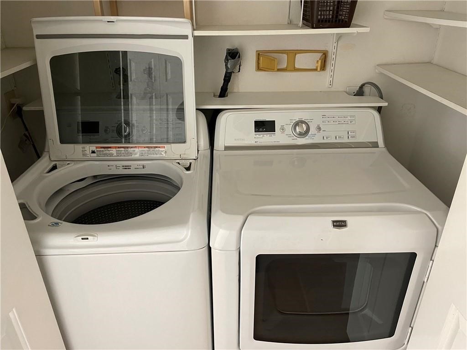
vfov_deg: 53.1
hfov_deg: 67.3
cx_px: 234
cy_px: 175
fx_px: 351
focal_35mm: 26
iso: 320
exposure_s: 1/60
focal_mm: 4.2
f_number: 1.6
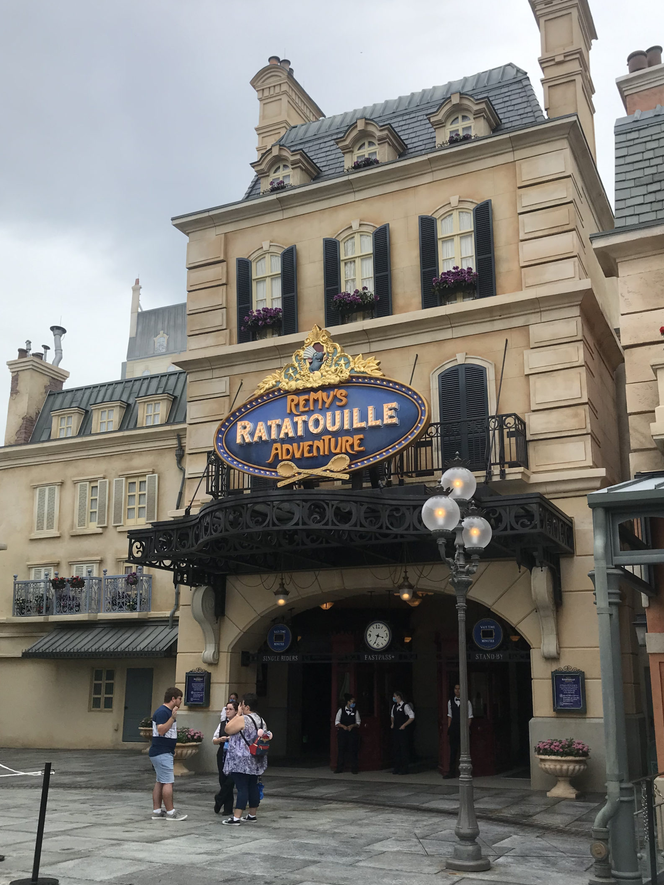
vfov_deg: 53.9
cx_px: 359
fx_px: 870
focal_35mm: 34
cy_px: 463
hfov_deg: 41.8
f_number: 1.8
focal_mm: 3.99
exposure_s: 1/2083
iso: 20
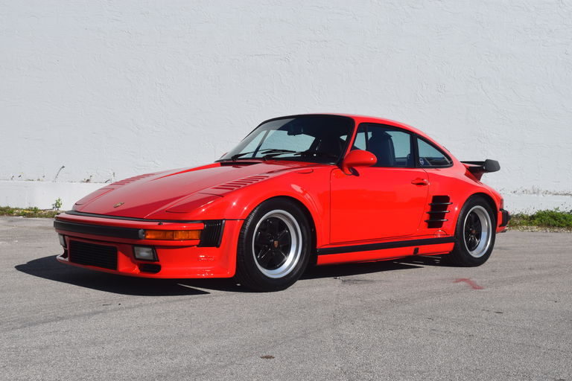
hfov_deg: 41.1
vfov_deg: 28.1
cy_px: 190
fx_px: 763
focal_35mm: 48
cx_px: 286
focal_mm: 32
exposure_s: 1/500
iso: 200
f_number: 13
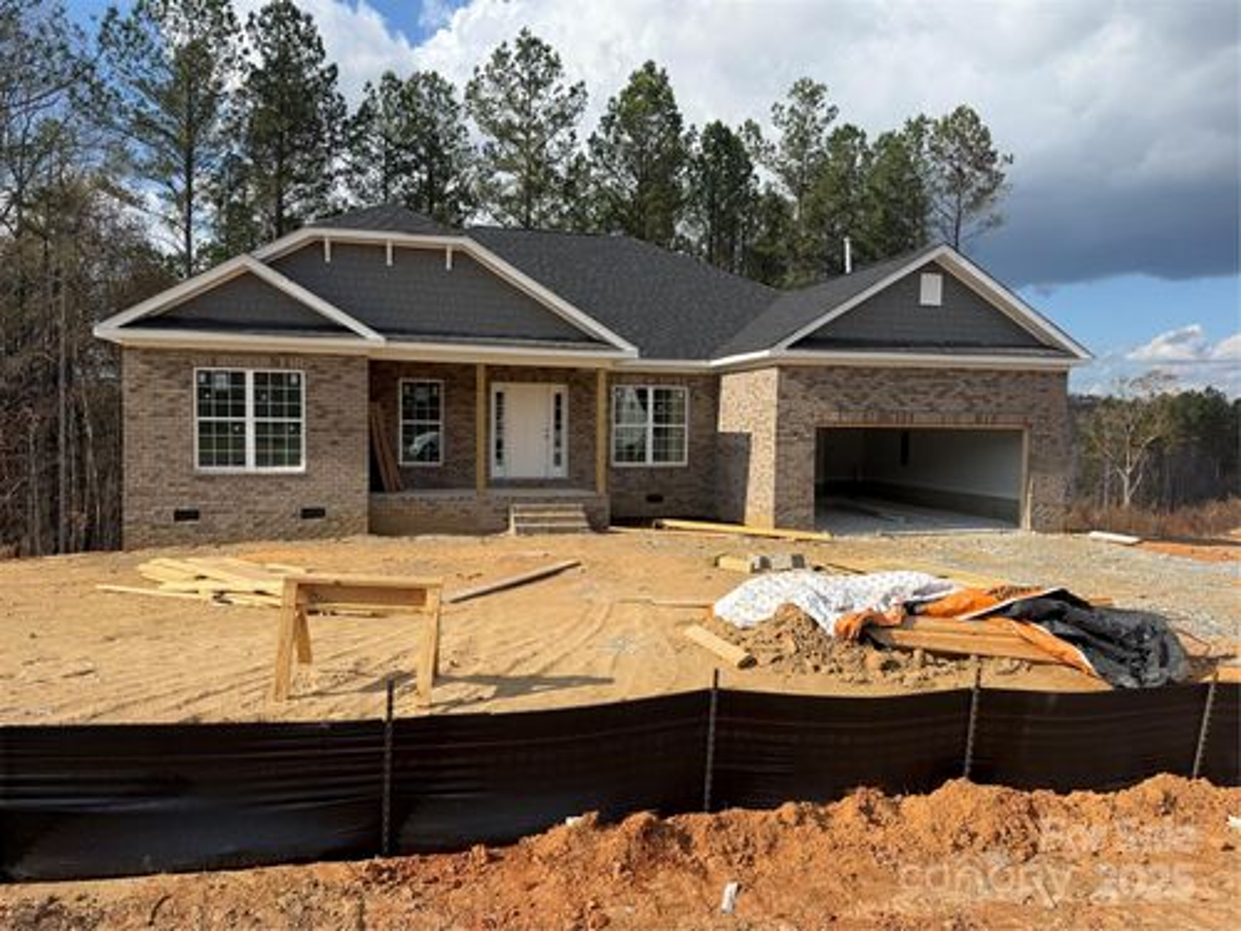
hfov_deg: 71.6
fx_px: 860
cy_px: 466
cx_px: 620
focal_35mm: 24
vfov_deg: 56.8
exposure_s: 1/4975
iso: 80
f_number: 1.78
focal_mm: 6.76
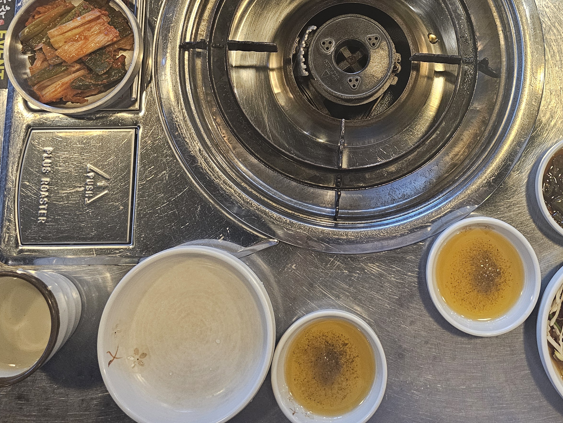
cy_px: 67
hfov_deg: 47.3
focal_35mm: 39
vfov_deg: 35.3
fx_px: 634
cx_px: 364
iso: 500
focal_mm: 6.3
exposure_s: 1/120
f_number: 1.7
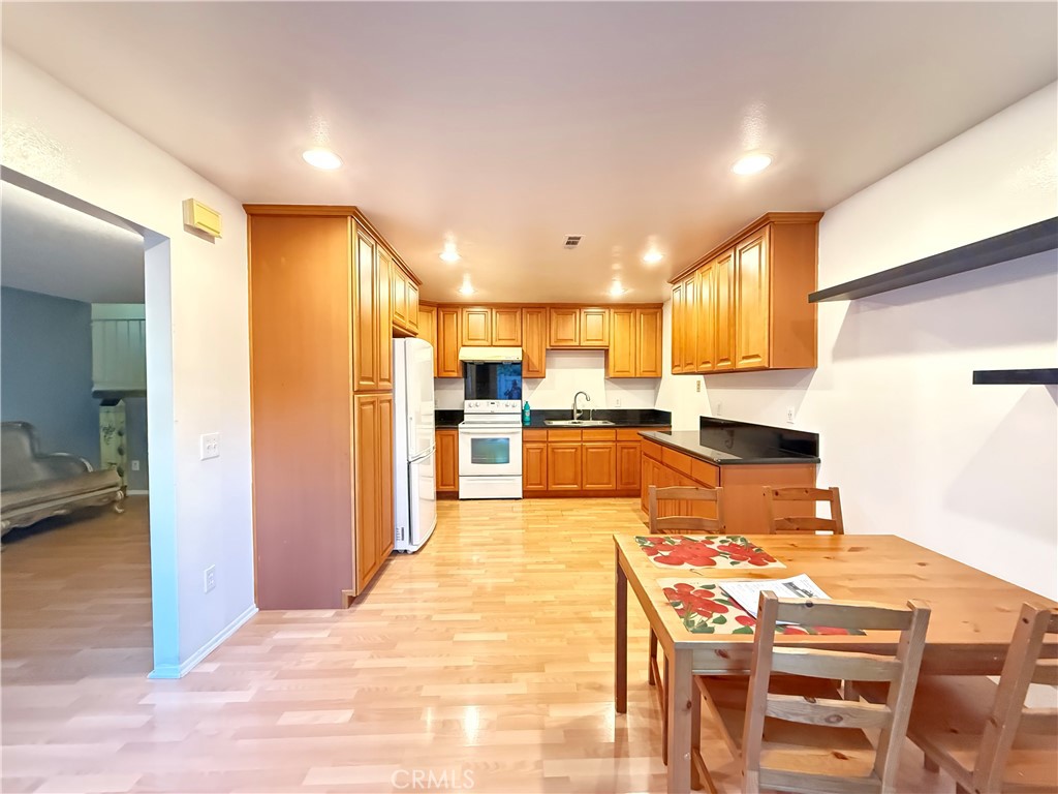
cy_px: 397
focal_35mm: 14
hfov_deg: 102.1
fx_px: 428
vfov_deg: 85.7
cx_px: 529
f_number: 2.2
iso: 1250
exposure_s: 1/30
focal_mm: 2.22
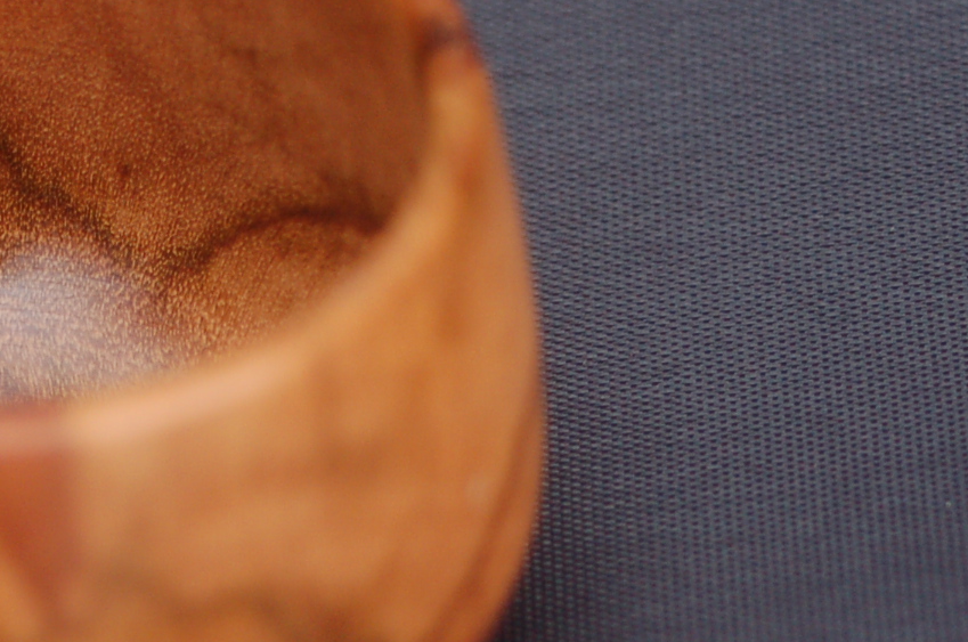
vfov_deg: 5.1
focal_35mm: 271
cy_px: 310
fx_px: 7274
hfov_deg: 7.6
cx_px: -91
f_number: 5.6
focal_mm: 68
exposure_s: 1/125
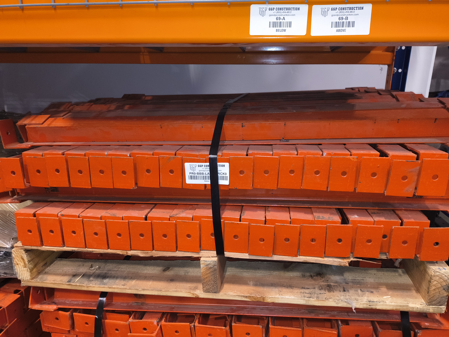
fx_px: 324
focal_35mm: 25
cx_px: 224
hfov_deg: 69.4
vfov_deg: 54.9
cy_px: 168
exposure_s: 1/50
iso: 1020
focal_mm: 4.68
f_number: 1.7
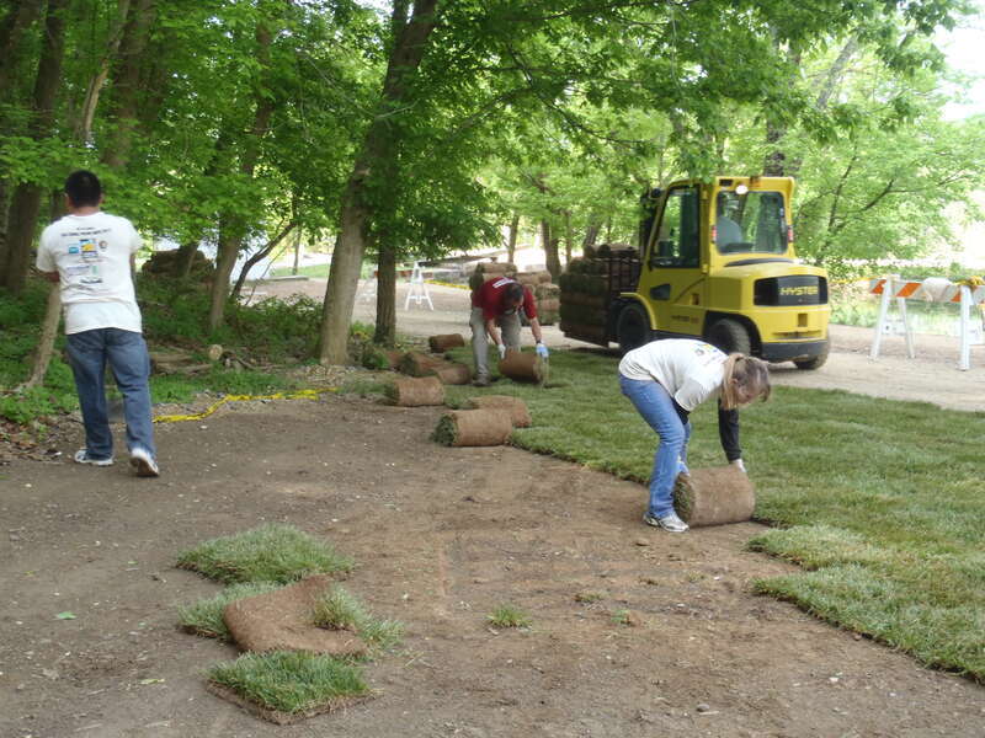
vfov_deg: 33.6
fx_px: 1224
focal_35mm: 43
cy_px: 369
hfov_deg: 43.9
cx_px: 492
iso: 100
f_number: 4.8
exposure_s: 1/50
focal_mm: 7.73
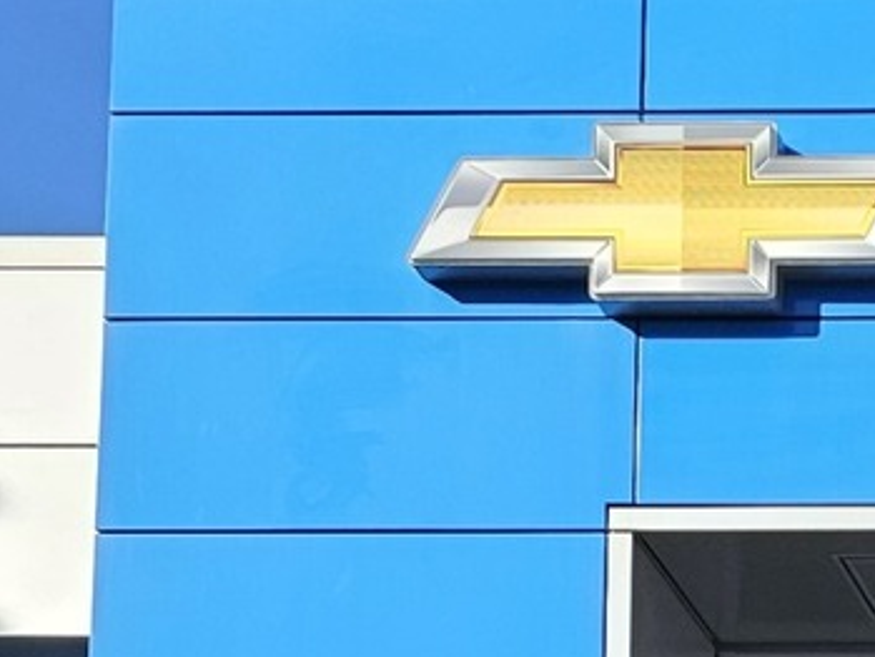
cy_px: 1515
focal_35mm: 135
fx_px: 3414
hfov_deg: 13.0
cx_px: 1640
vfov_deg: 9.8
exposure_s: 1/1055
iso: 20
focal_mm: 6.3
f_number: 1.7
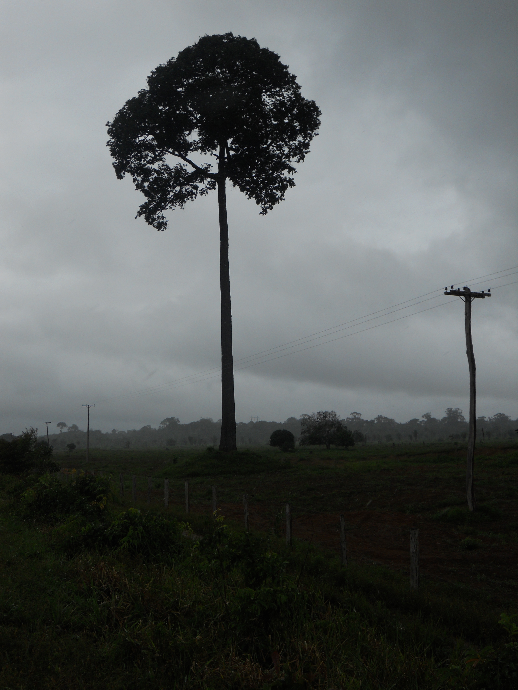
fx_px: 718
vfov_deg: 51.4
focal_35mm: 36
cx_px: 259
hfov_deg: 39.7
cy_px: 345
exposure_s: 1/1000
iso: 80
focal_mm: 6.4
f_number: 3
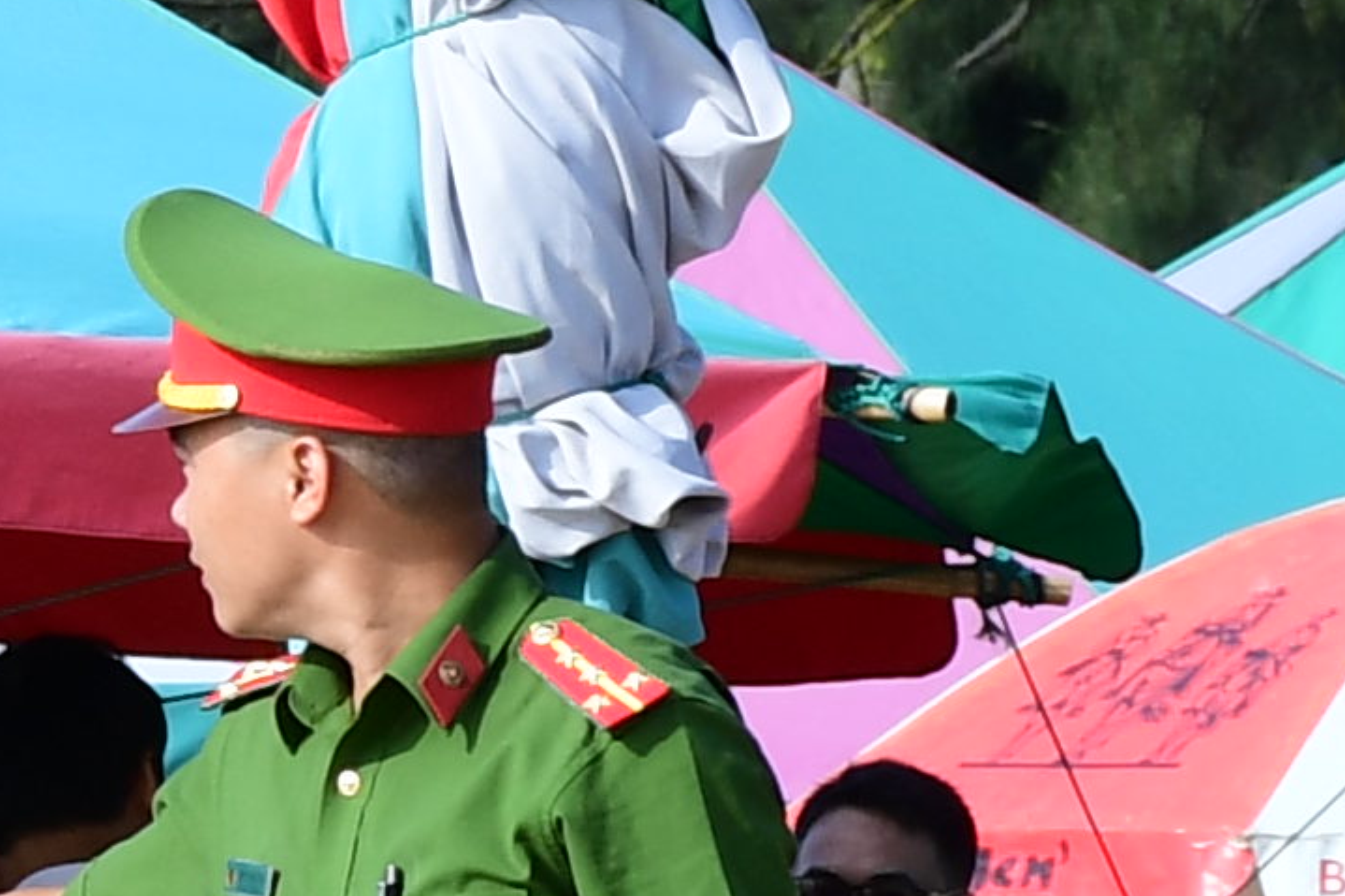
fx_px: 26892
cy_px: 1139
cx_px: -2974
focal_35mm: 720
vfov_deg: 1.9
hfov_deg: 2.8
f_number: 10
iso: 200
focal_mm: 62
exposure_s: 1/200
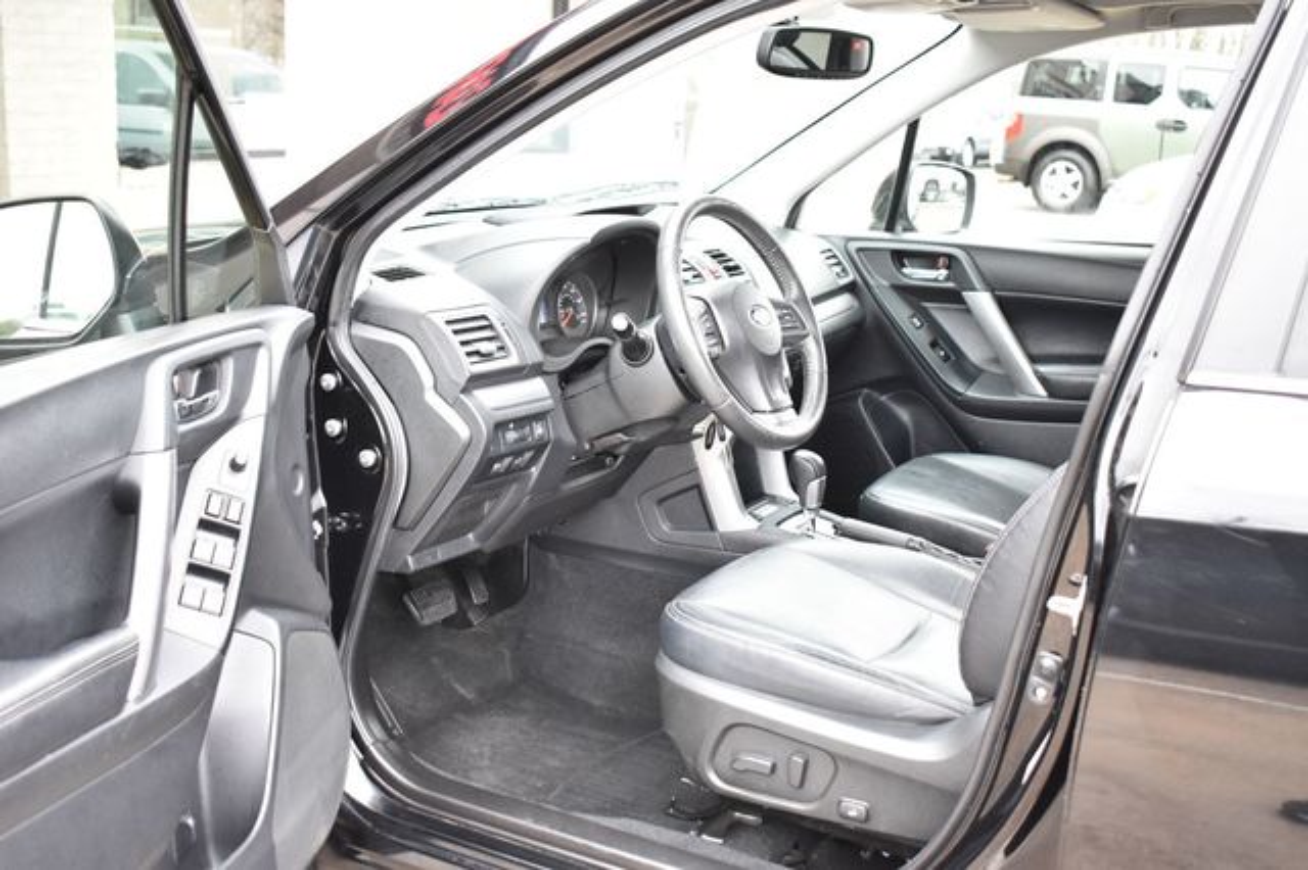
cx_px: 654
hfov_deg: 46.4
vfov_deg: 31.9
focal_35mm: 42
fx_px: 1525
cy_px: 435
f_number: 4.2
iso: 1250
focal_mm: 28
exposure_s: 1/125
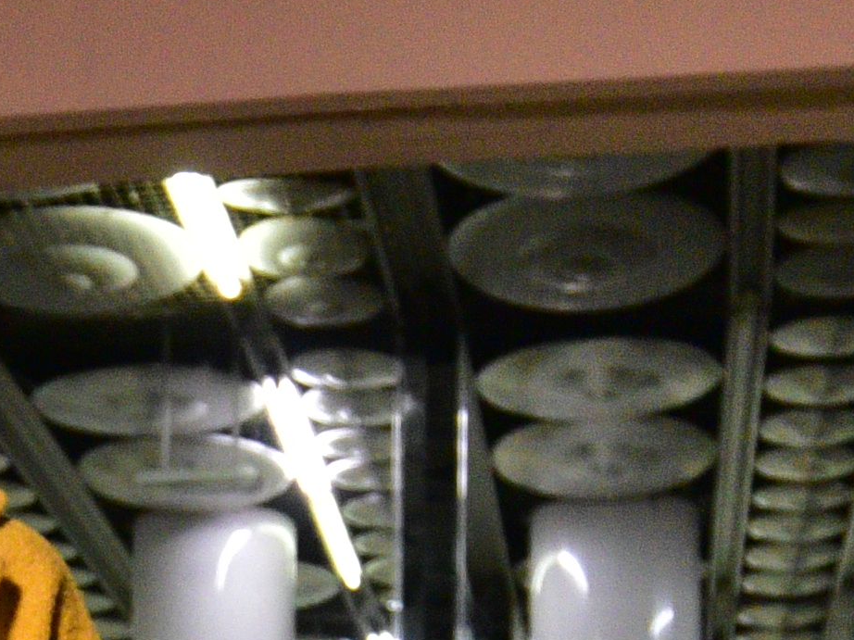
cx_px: -19
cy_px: 1009
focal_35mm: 113
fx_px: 2787
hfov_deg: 17.0
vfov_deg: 12.4
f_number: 3.5
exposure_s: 1/200
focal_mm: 18
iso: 3200
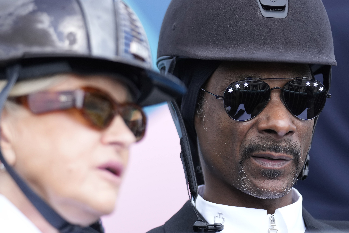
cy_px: 115
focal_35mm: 213
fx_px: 2065
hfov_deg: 9.7
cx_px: 172
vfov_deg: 6.4
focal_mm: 133
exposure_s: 1/3200
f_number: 2.8
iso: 640
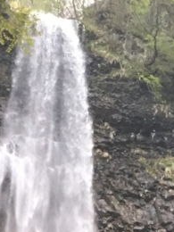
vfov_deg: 16.1
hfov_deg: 12.8
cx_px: -2
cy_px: 328
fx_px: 764
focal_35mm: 114
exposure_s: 1/30
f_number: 2.2
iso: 40
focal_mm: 4.15
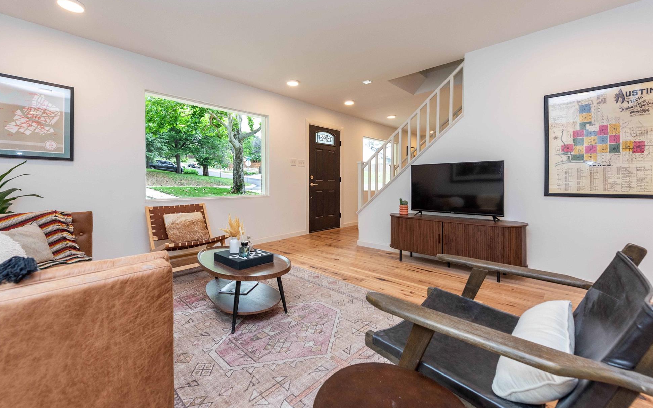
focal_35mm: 15
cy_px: 183
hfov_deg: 101.4
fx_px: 267
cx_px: 317
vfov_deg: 74.6
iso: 640
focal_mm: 14
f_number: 6.3
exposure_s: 1/80
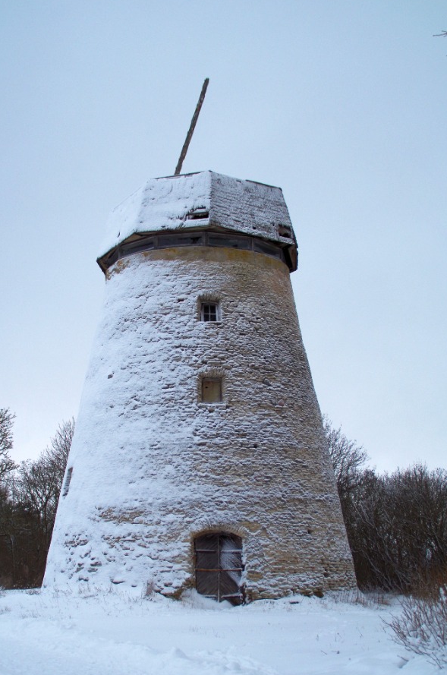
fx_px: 954
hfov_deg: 26.3
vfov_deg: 38.8
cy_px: 399
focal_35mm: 51
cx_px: 186
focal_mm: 28
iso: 100
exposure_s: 1/200
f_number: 4.5
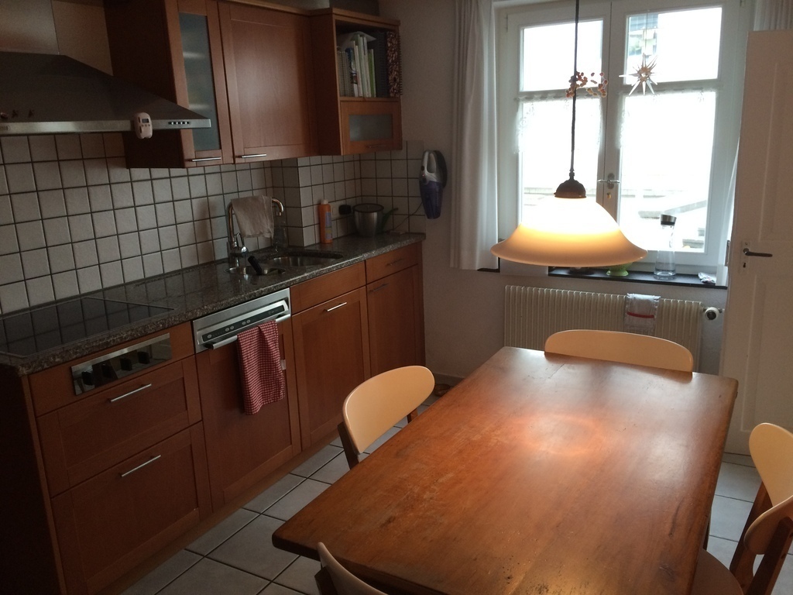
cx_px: 396
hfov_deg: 61.7
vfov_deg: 48.2
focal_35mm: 29
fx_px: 664
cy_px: 298
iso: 64
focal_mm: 4.15
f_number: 2.2
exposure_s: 1/33
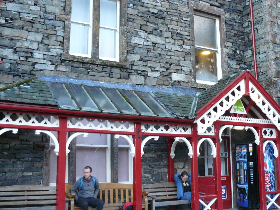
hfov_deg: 41.1
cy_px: 102
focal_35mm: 46
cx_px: 167
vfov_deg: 31.5
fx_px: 372
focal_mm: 6
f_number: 2.8
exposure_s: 1/30
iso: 160
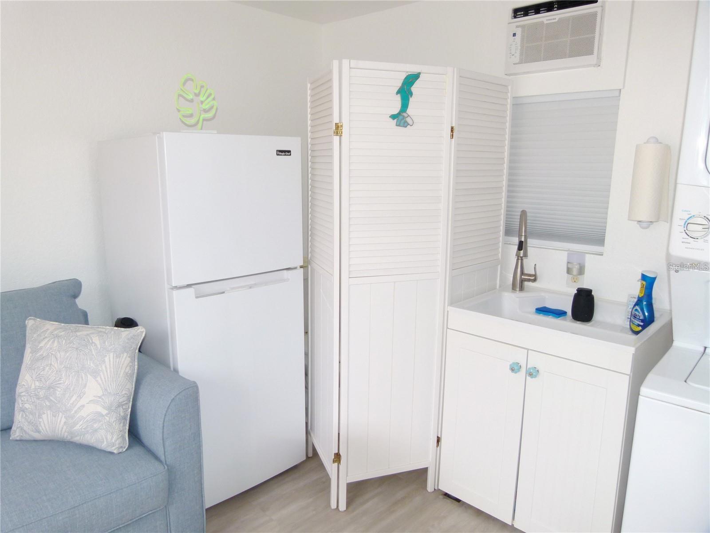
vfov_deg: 54.9
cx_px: 355
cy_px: 266
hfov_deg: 69.4
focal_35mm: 25
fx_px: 513
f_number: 3.2
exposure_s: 1/100
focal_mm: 4.5
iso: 100
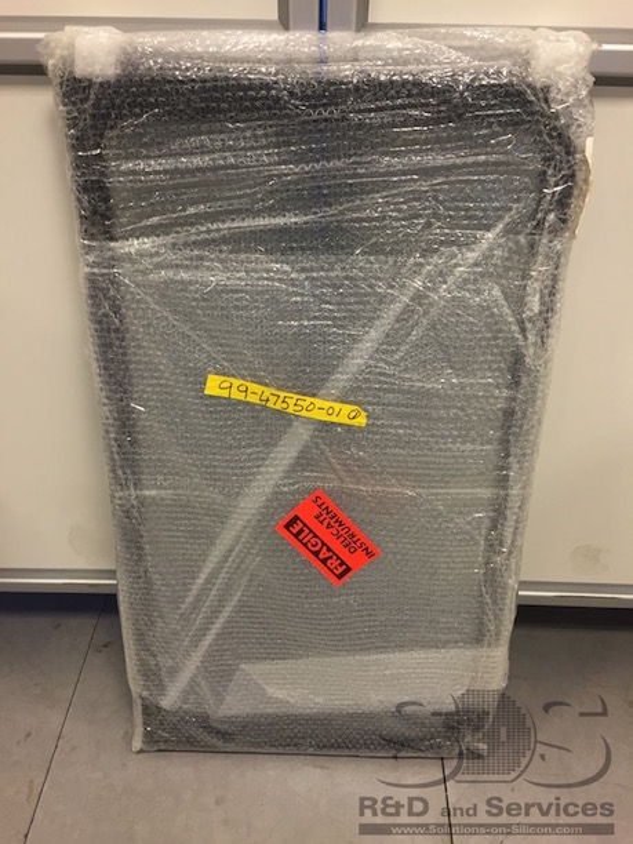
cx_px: 316
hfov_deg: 48.2
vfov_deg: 61.7
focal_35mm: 29
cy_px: 422
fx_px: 707
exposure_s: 1/33
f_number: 2.2
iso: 125
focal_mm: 4.15
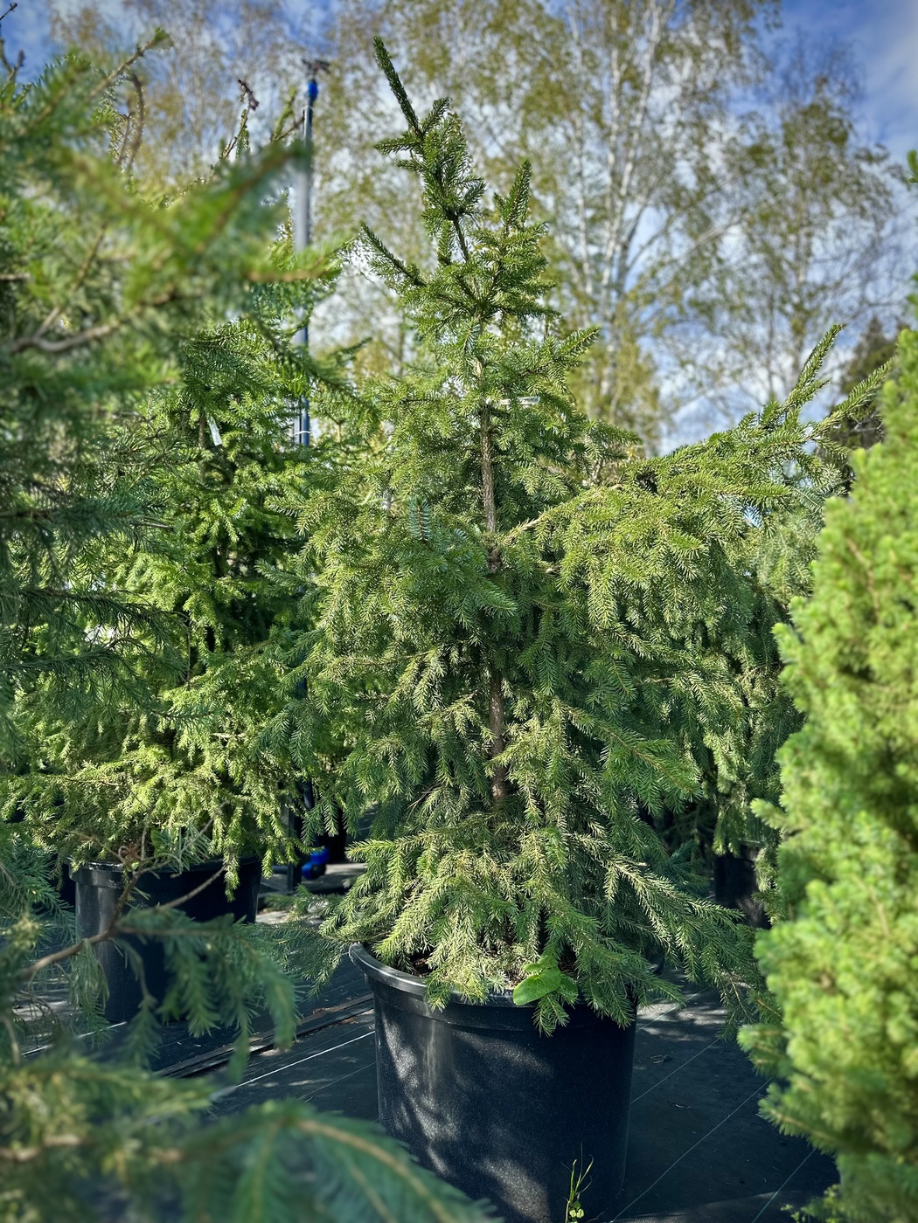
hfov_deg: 56.8
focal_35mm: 24
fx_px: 849
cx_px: 459
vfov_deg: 71.6
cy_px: 612
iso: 80
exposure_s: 1/1198
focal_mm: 6.86
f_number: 1.78
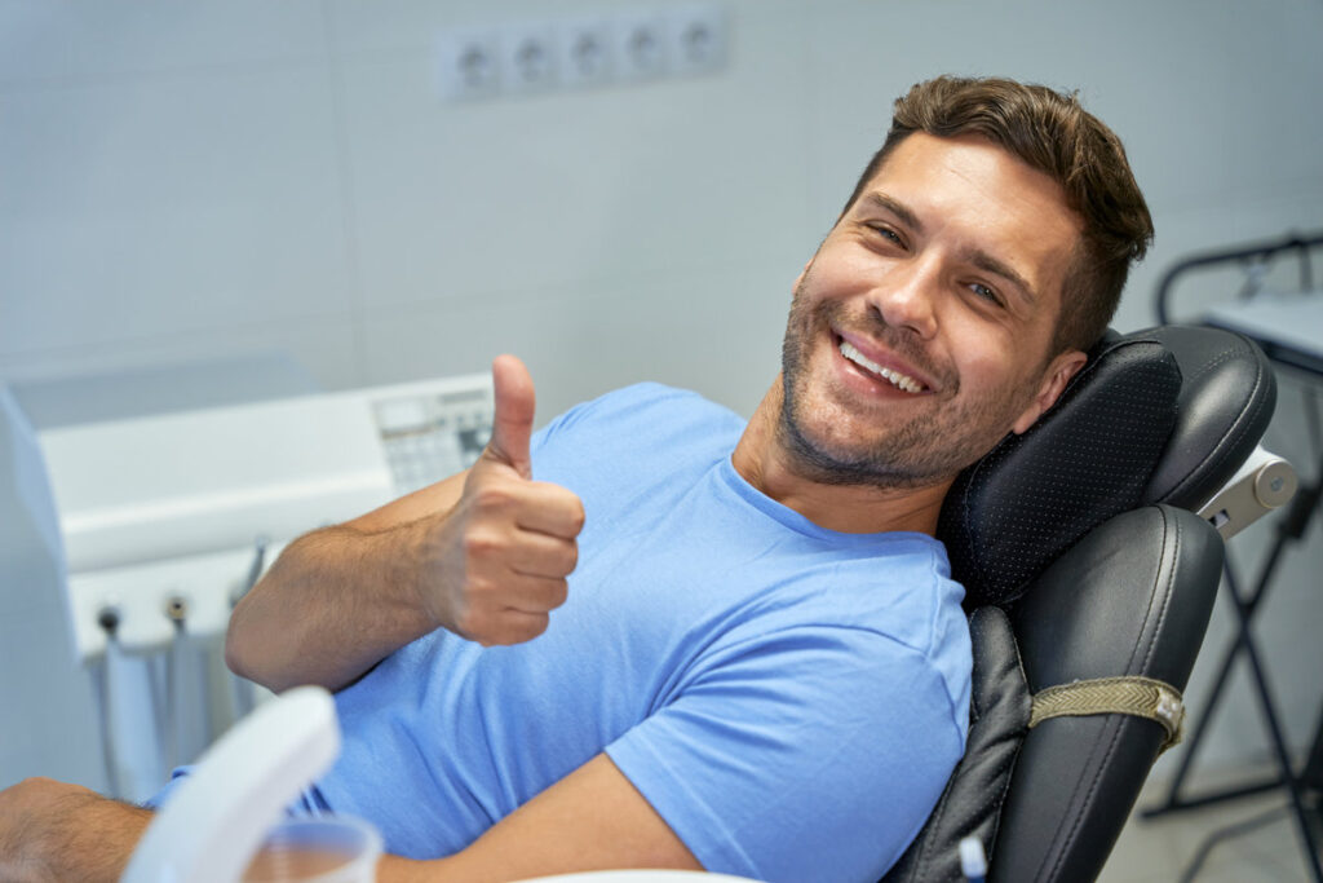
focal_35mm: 70
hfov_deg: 28.8
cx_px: 662
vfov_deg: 19.5
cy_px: 442
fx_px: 2573
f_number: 3.2
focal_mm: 70
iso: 320
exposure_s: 1/250
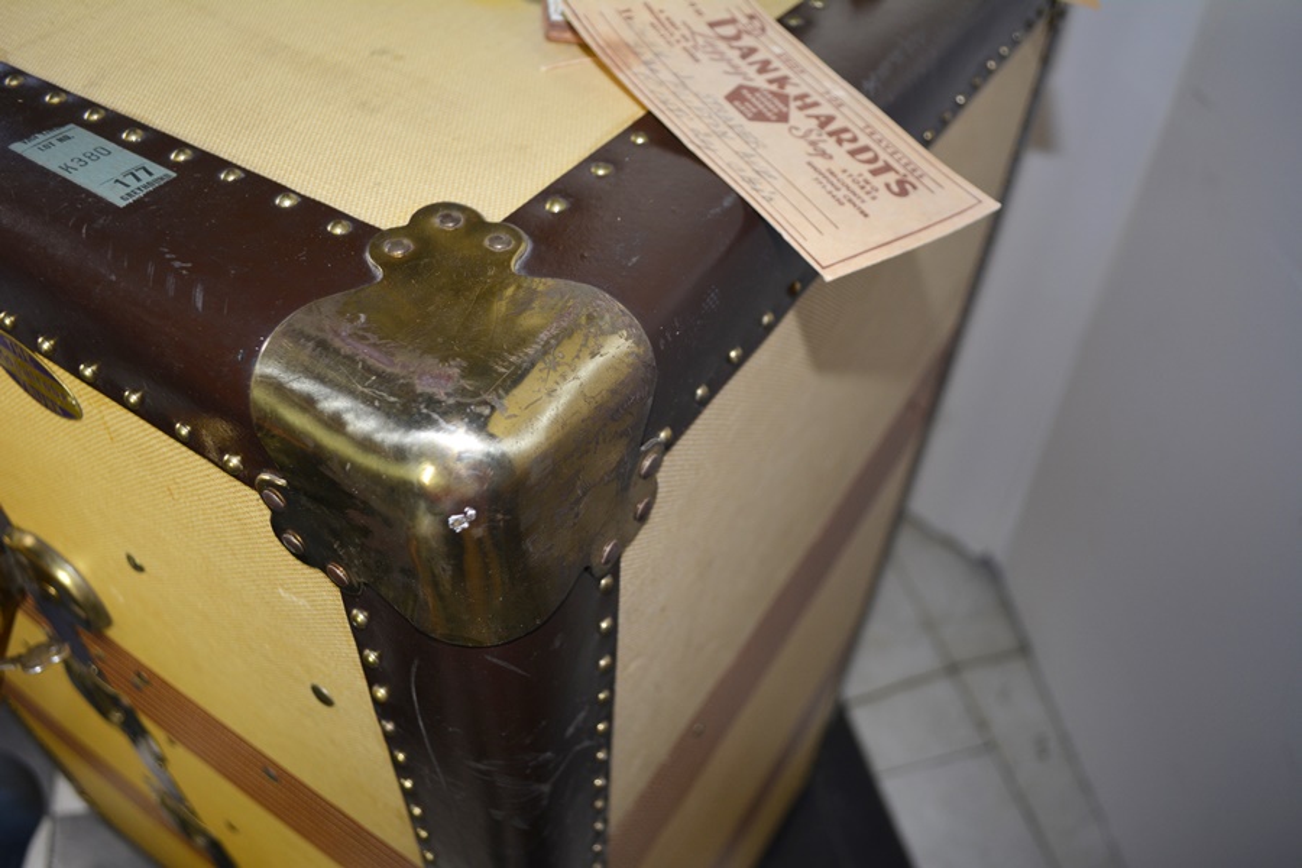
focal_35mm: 27
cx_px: 651
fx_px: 976
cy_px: 434
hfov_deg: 67.4
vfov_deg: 47.9
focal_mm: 18
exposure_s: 1/60
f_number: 3.5
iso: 320
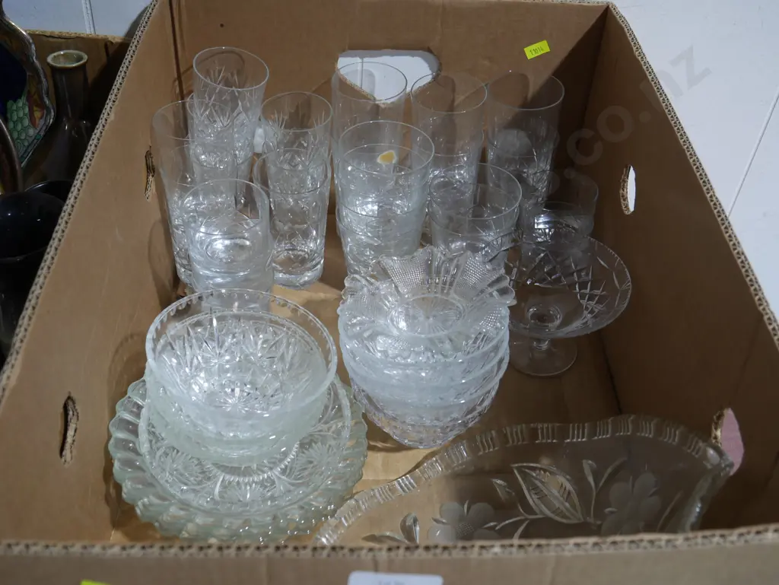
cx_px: 390
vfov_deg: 36.0
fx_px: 901
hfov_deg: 46.8
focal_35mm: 40
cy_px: 292
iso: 500
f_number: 4.4
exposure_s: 1/60
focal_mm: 20
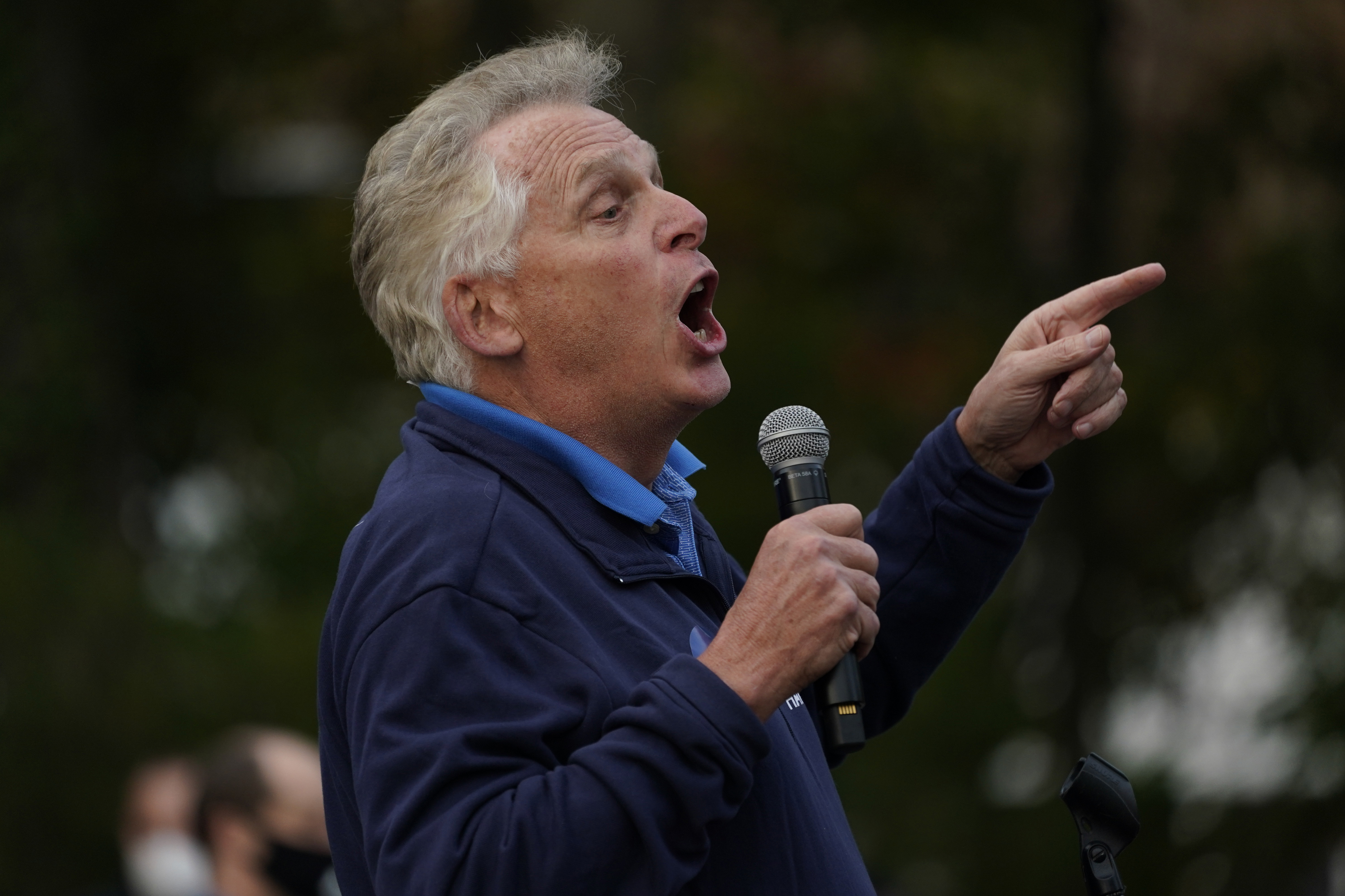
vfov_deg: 3.7
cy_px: 448
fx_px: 13747
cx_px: 671
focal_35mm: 368
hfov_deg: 5.6
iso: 800
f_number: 5.6
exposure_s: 1/320
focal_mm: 367
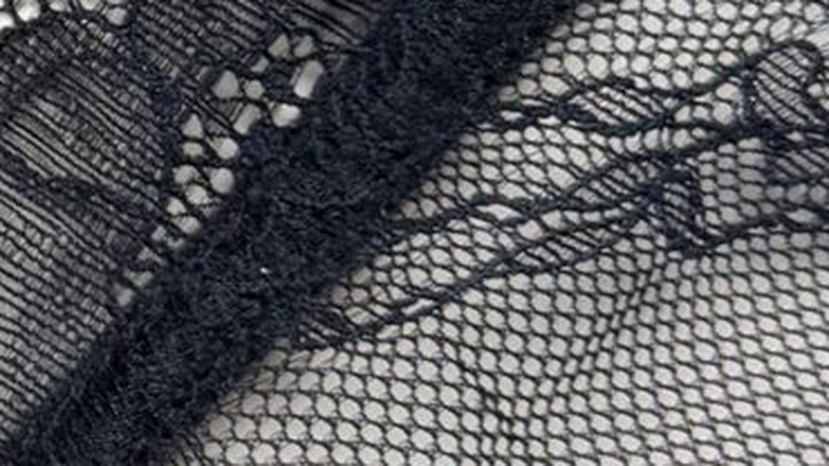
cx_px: -625
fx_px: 3978
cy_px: -159
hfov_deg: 11.1
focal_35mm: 181
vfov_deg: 6.6
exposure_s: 1/295
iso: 80
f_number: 1.78
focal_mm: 6.76
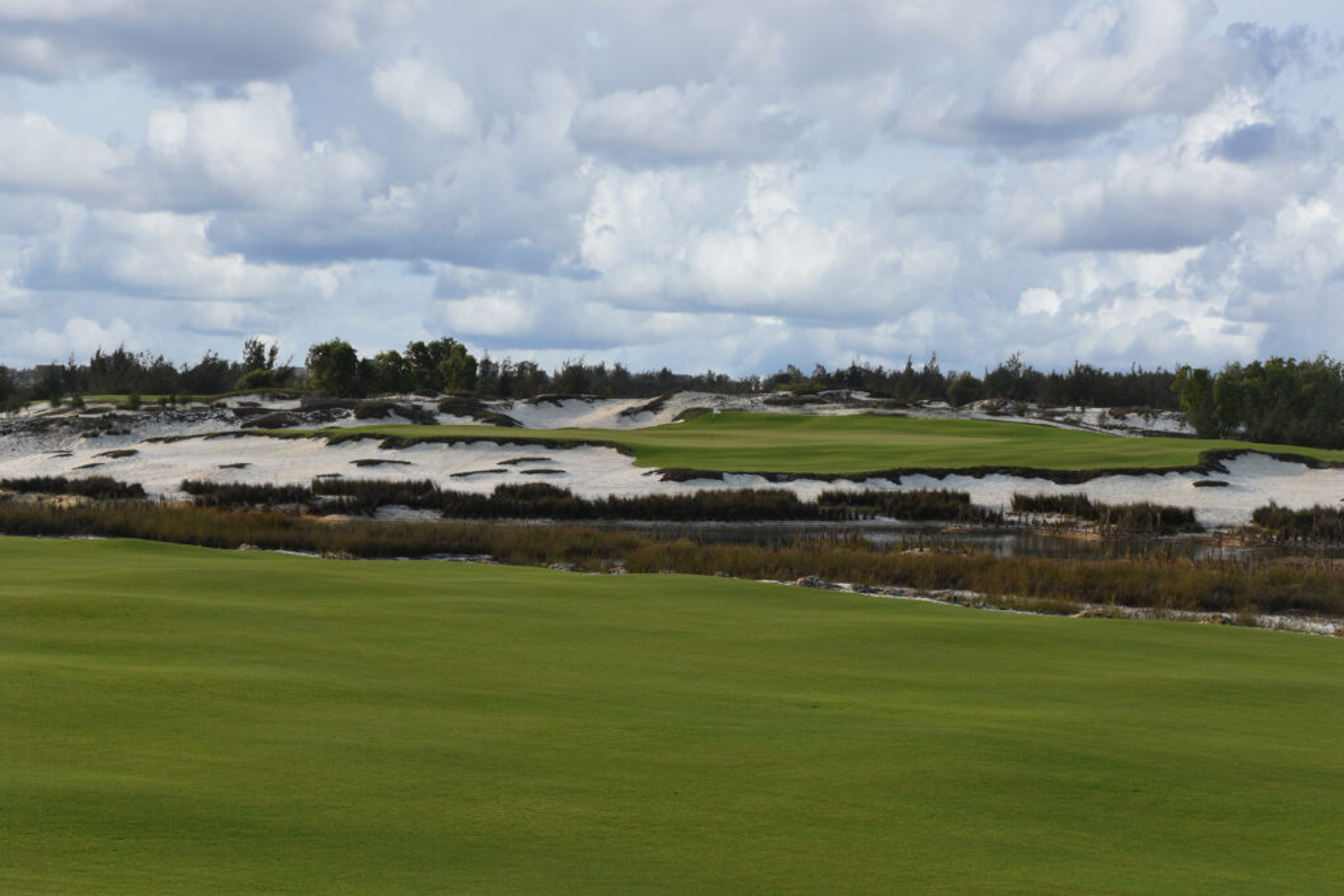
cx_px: 672
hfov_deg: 31.9
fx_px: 2352
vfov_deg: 21.6
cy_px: 448
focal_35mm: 63
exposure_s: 1/320
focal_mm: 42
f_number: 9
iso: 200
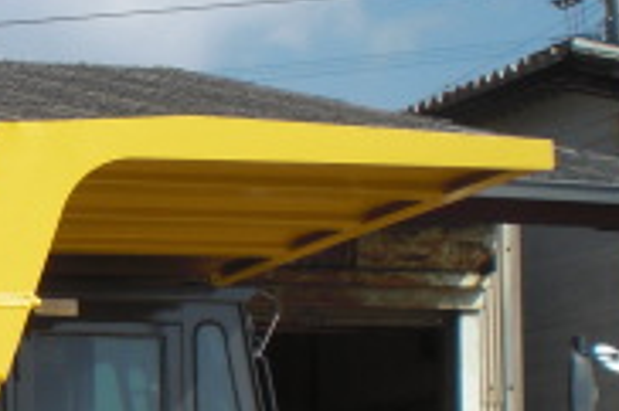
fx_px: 2388
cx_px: -374
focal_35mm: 139
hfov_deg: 13.7
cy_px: 581
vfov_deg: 9.6
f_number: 5.6
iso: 64
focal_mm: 6.3
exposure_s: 1/400
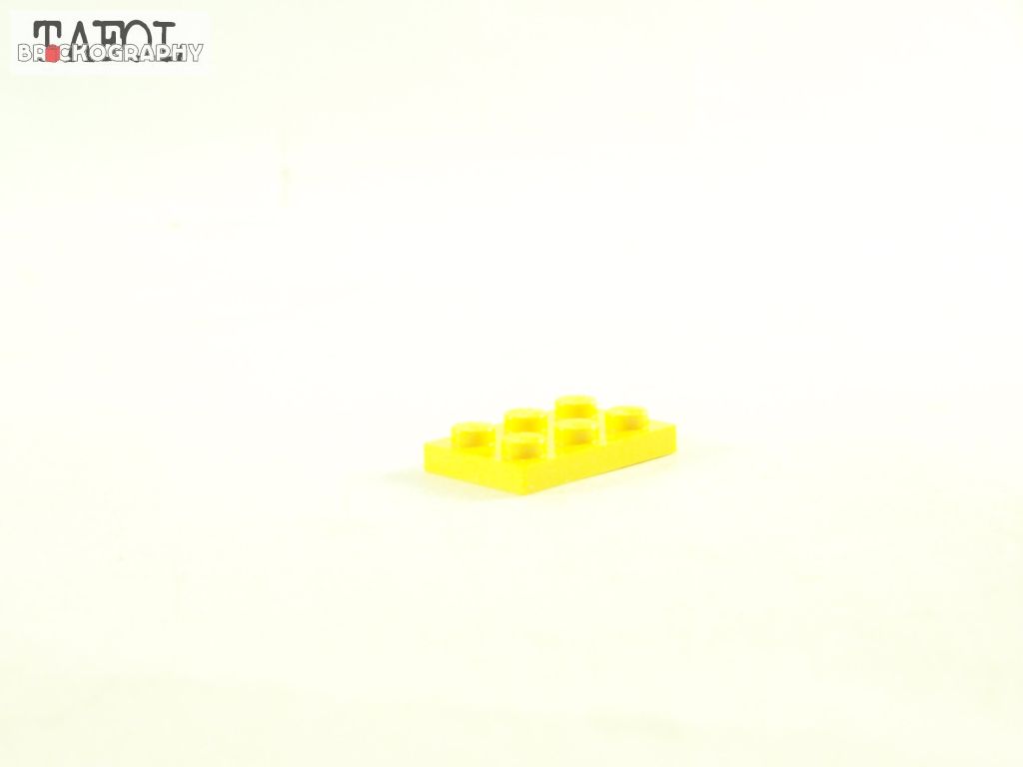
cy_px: 384
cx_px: 512
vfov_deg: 15.7
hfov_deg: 20.9
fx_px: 2778
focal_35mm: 94
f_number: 3.2
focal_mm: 15.6
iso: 400
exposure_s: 1/60
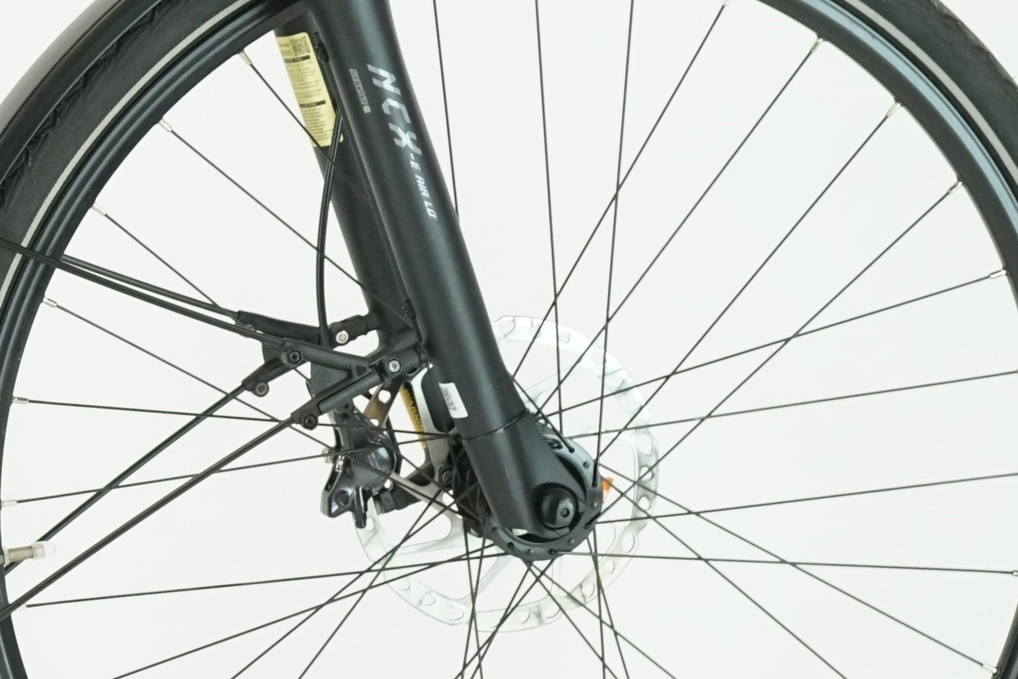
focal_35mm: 215
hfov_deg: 9.3
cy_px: 124
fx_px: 6080
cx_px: -534
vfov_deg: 6.4
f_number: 5.6
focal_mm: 64
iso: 1600
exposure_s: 1/200
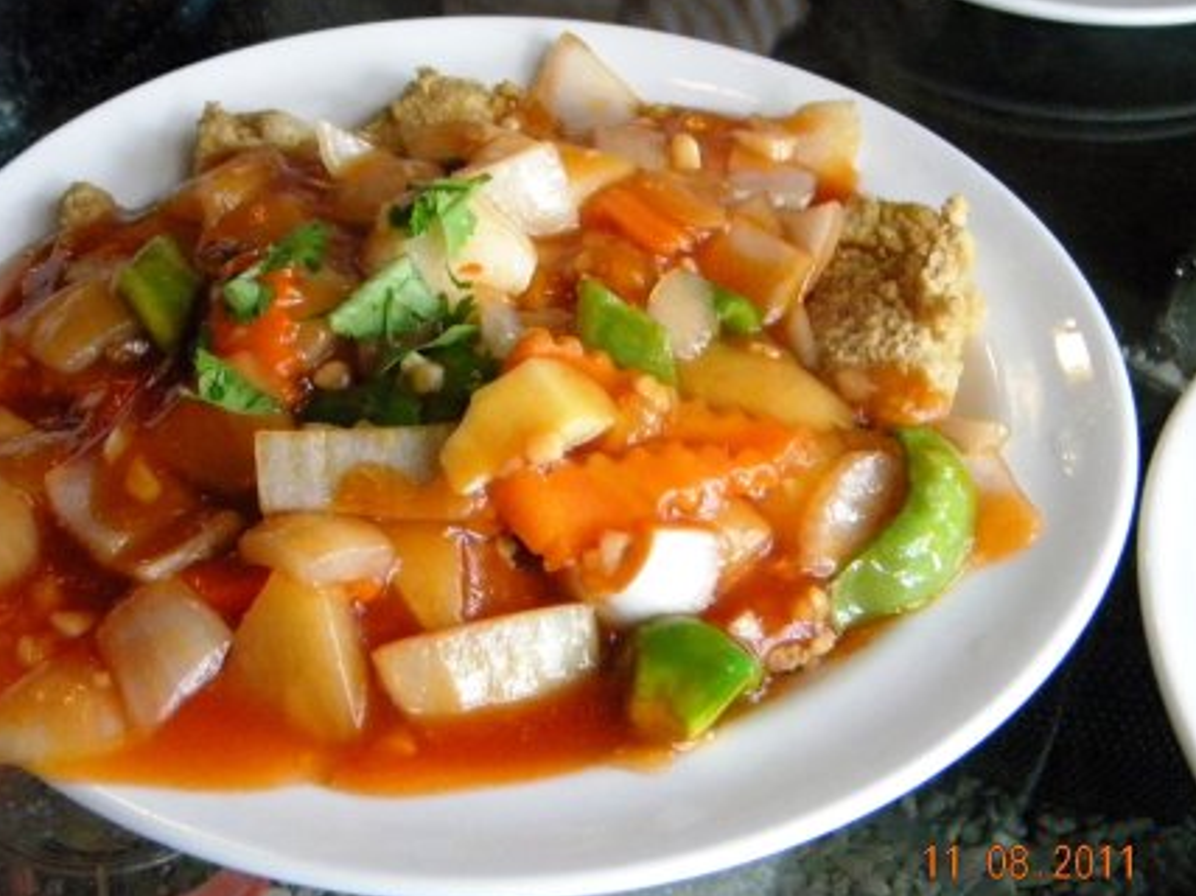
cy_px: 447
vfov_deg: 30.3
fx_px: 1658
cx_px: 521
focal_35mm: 48
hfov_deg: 39.6
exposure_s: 1/96.8
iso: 800
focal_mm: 7.3
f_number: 3.8
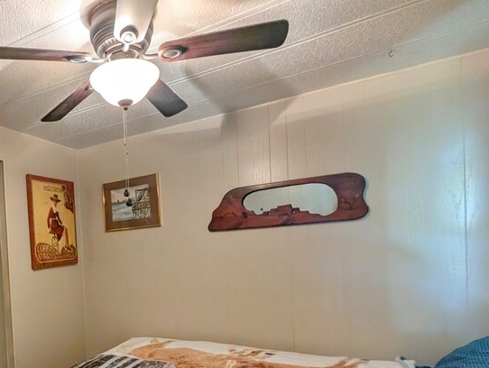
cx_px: 86
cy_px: 260
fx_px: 339
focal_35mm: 24
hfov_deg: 64.1
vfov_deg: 55.1
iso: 124
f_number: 2.2
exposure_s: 1/30
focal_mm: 1.95
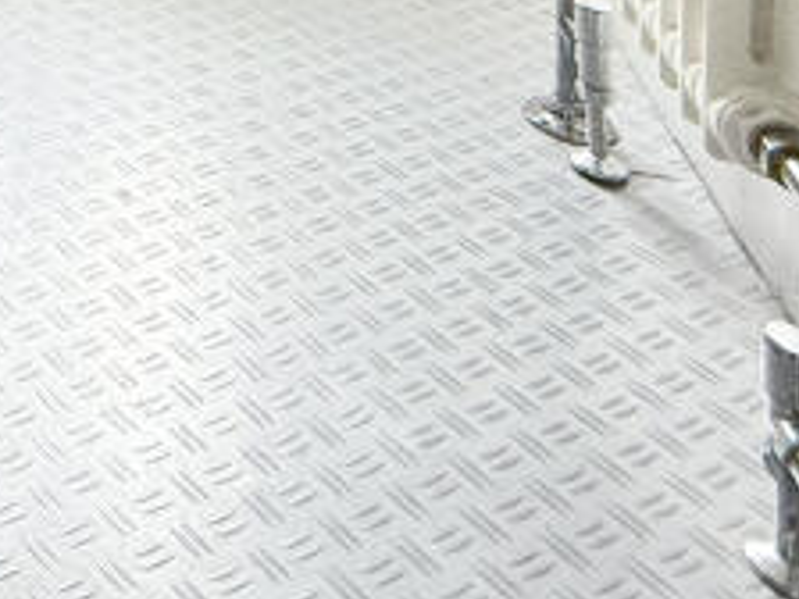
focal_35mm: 64
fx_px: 1477
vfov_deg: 16.0
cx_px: -482
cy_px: -702
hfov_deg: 22.9
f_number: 2.2
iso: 200
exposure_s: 1/99
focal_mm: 2.22
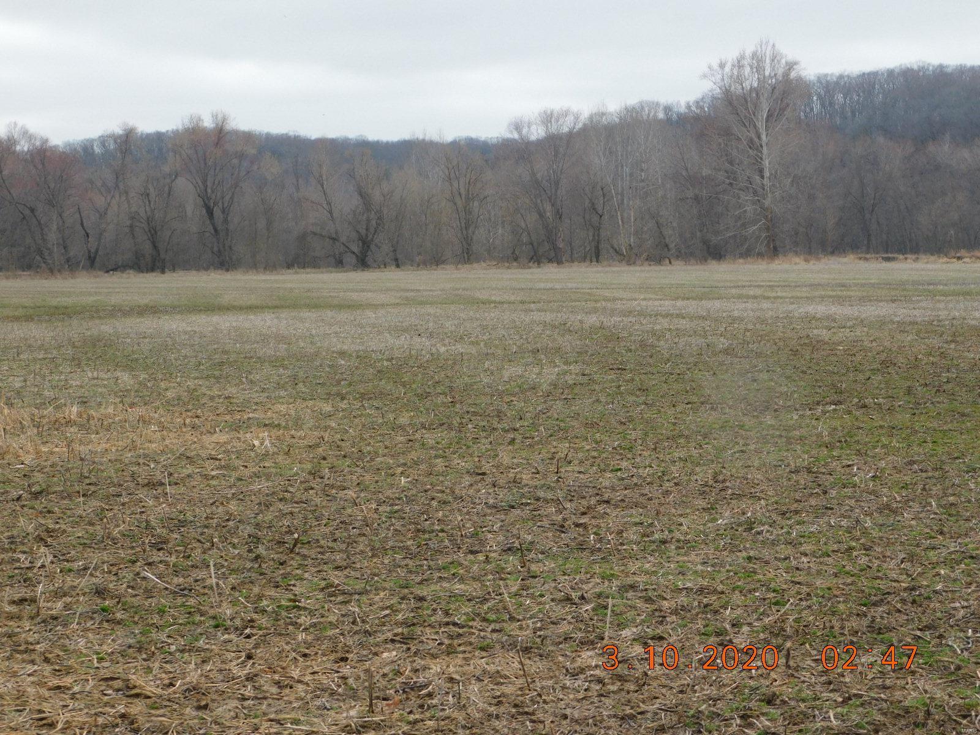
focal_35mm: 80
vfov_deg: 18.4
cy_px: 368
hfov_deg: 24.4
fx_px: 2265
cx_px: 490
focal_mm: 14.2
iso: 125
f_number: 4.4
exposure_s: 1/400
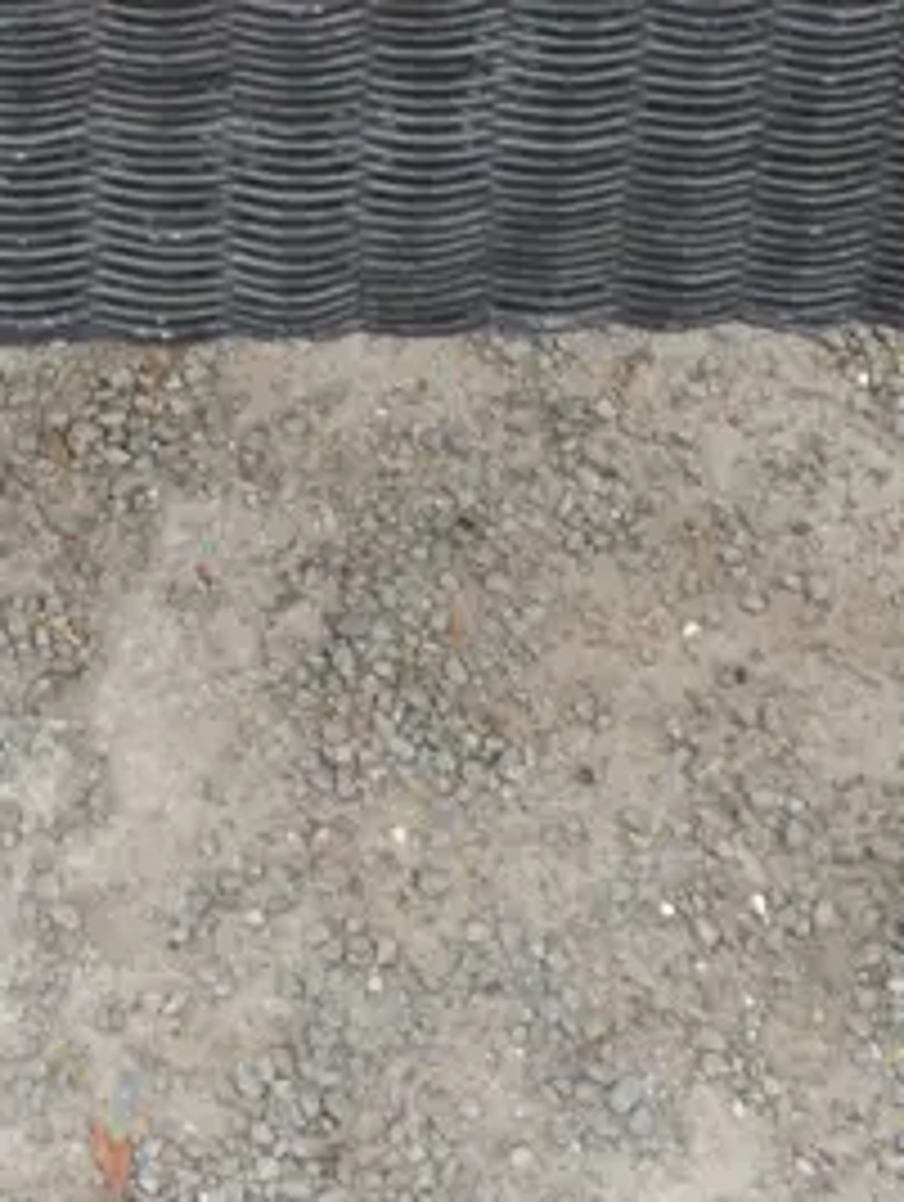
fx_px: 4794
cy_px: -900
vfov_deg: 13.0
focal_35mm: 138
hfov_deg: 10.7
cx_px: 128
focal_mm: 18
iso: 200
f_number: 4
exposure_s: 1/100
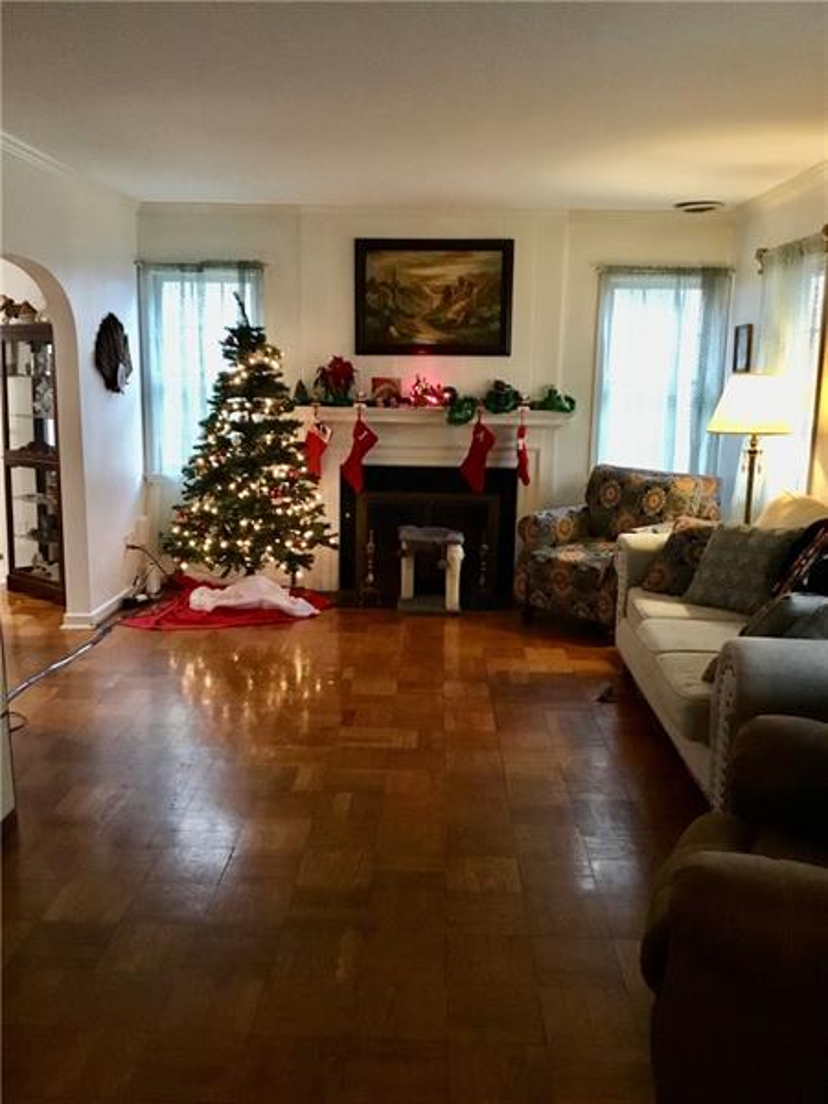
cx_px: 414
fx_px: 989
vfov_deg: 58.4
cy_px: 552
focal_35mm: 31
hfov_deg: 45.4
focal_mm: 3.3
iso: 320
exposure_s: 1/15
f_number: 2.4
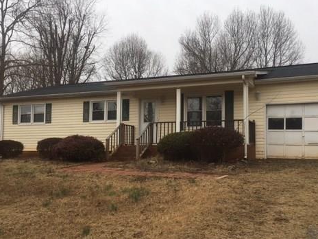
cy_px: 136
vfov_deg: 35.9
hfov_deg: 46.7
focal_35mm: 40
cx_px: 173
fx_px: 367
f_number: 2.2
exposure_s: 1/420
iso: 25
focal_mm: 4.15
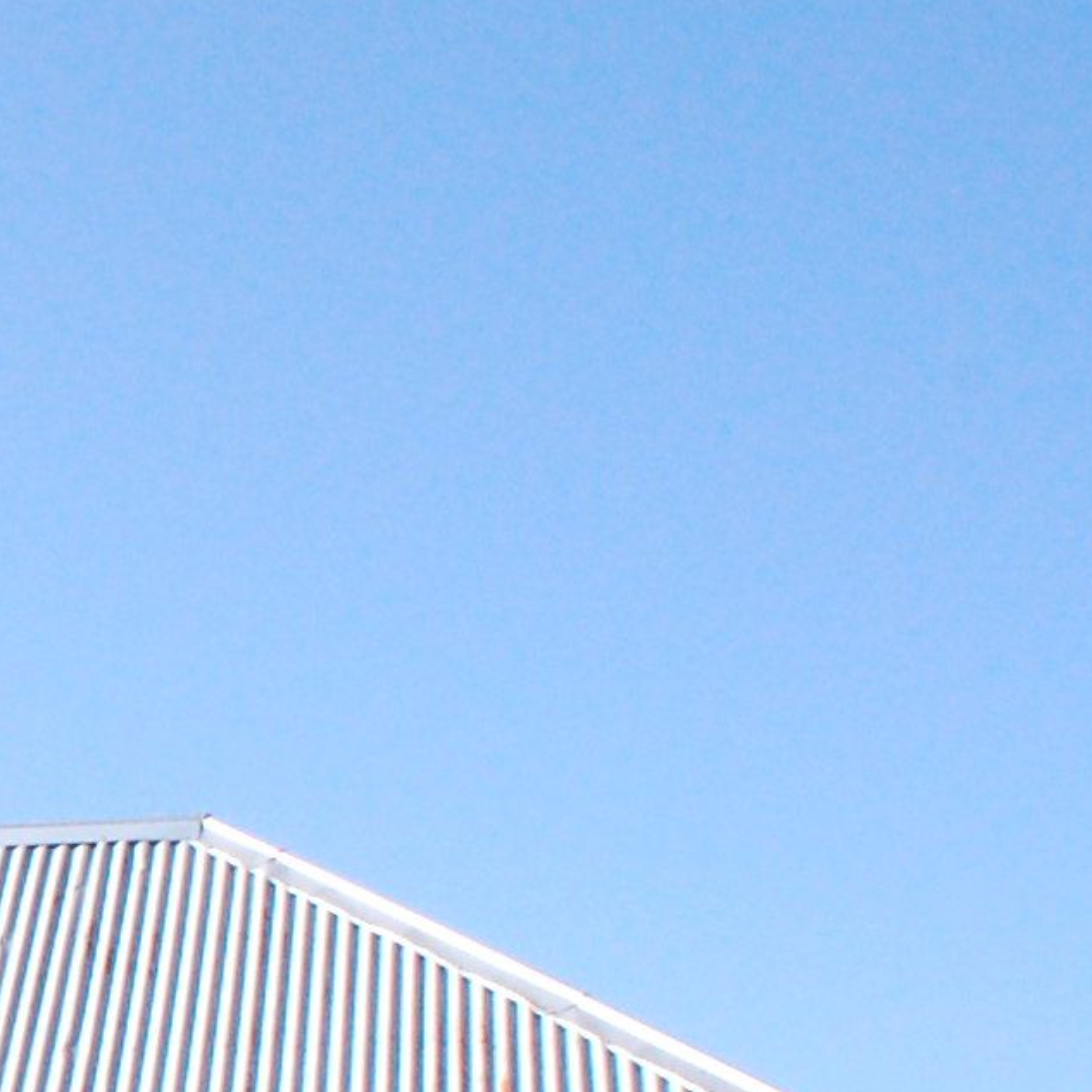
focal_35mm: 109
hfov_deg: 13.3
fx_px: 3890
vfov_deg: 15.1
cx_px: -1208
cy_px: 1473
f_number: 14
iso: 1600
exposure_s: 1/800
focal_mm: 18
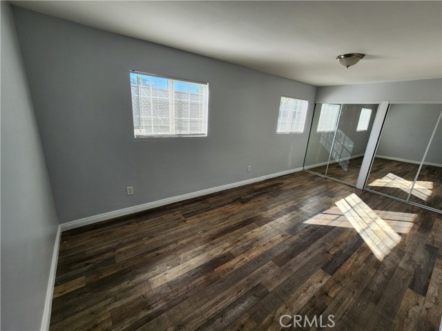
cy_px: 166
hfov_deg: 106.2
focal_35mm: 13
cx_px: 221
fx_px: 166
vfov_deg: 89.9
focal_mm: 2.2
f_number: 2.2
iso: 50
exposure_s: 1/128
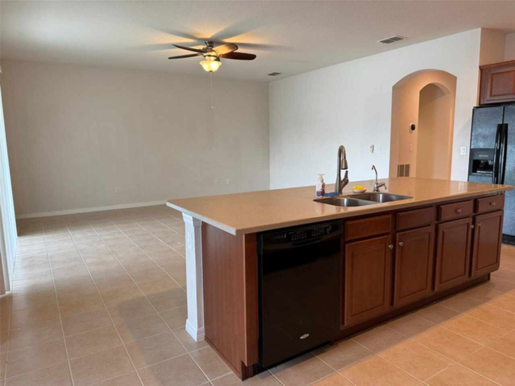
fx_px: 357
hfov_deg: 71.6
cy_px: 193
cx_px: 258
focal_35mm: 24
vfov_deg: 56.8
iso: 100
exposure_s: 1/60
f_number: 1.78
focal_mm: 6.76
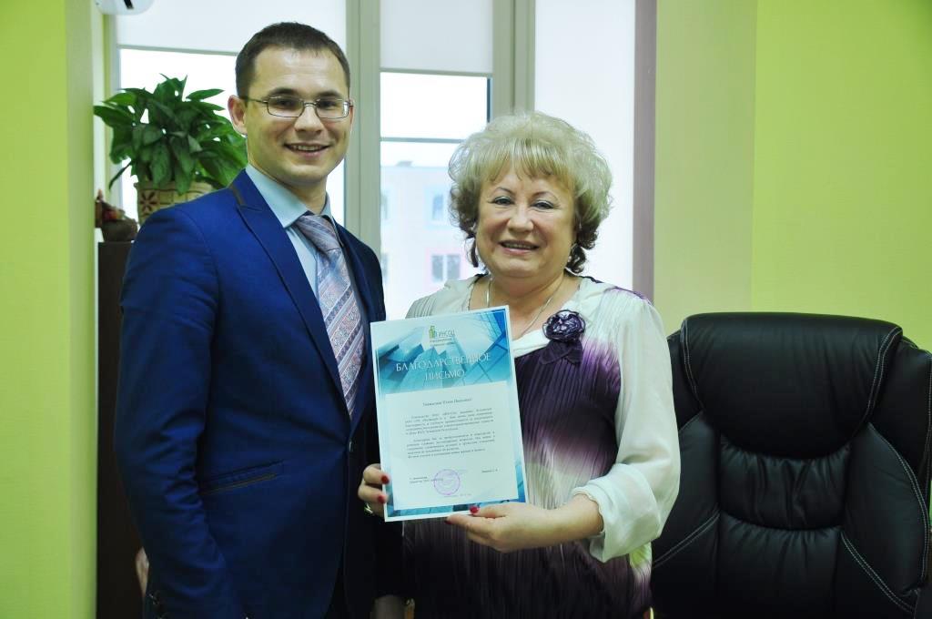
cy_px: 310
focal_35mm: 48
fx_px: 1241
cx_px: 466
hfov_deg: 41.2
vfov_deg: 28.0
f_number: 4.5
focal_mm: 32
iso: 400
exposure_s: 1/80
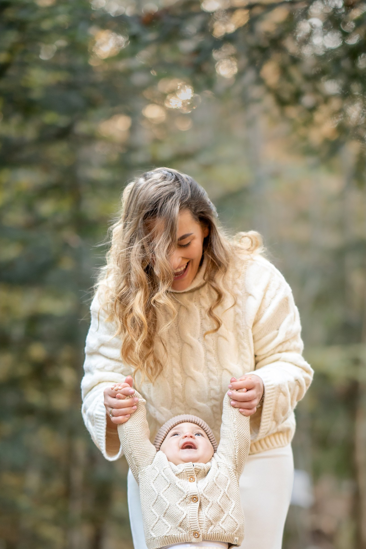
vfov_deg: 13.9
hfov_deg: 9.3
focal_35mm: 147
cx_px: 219
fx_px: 2242
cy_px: 404
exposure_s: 1/320
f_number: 2
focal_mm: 85
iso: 1000
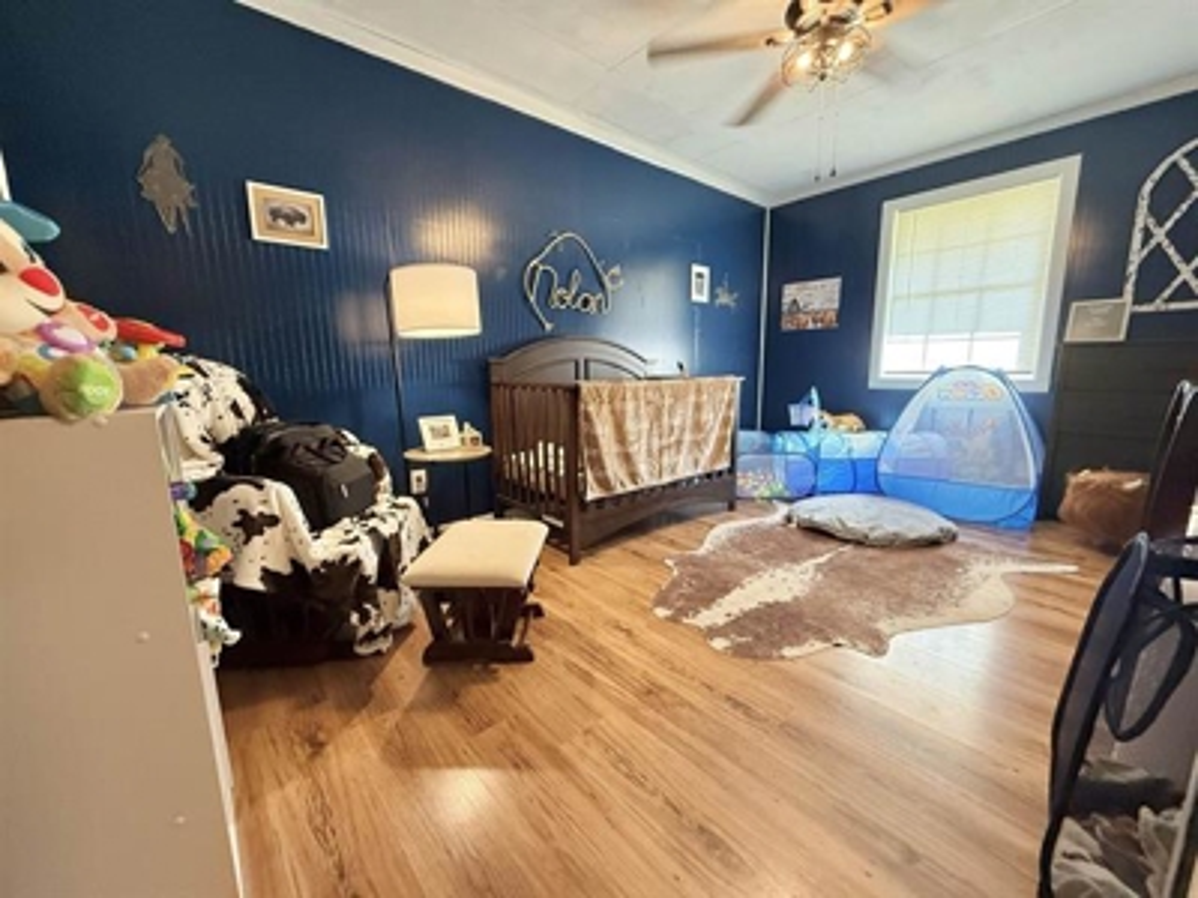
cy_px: 449
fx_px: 485
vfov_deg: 85.7
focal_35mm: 14
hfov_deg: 102.1
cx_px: 599
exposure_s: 1/60
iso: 500
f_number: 2.2
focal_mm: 2.22
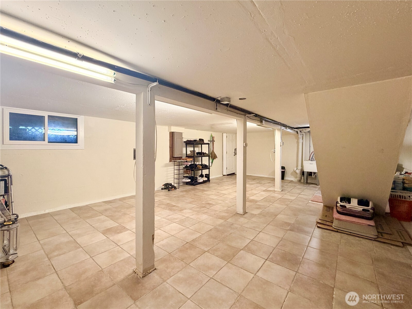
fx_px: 167
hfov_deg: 102.1
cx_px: 206
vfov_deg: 85.7
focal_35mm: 14
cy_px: 154
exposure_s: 1/60
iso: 200
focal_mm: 2.22
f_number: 2.2
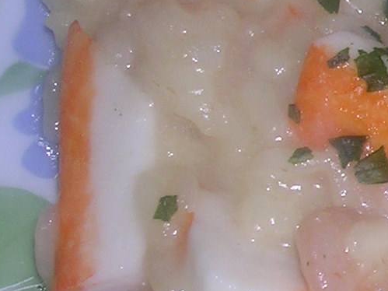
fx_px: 1748
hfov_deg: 11.8
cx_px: 665
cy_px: 58
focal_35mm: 156
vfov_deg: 9.5
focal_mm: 5.8
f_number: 5.6
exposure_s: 1/60.1
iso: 100
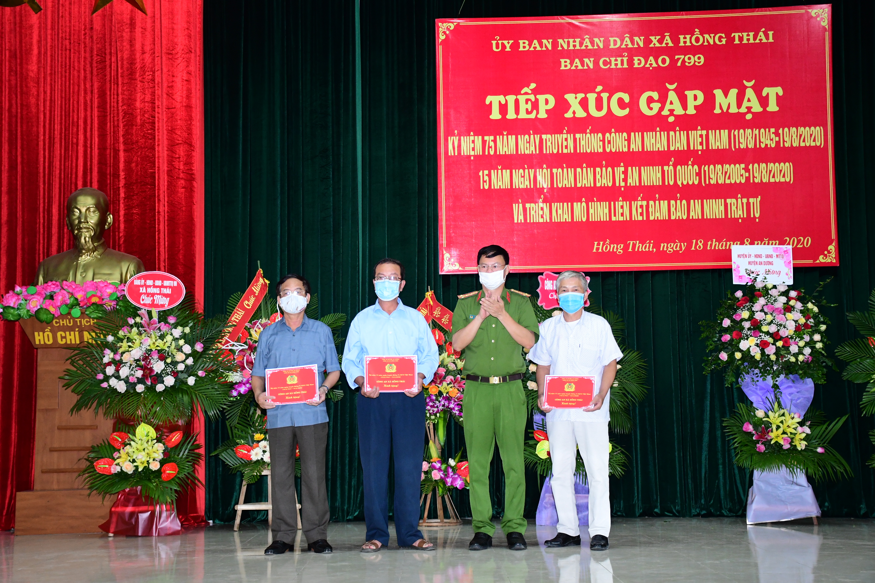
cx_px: 438
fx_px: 1239
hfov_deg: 38.9
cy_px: 292
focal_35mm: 51
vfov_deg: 26.5
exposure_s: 1/200
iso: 2000
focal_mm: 34
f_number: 5
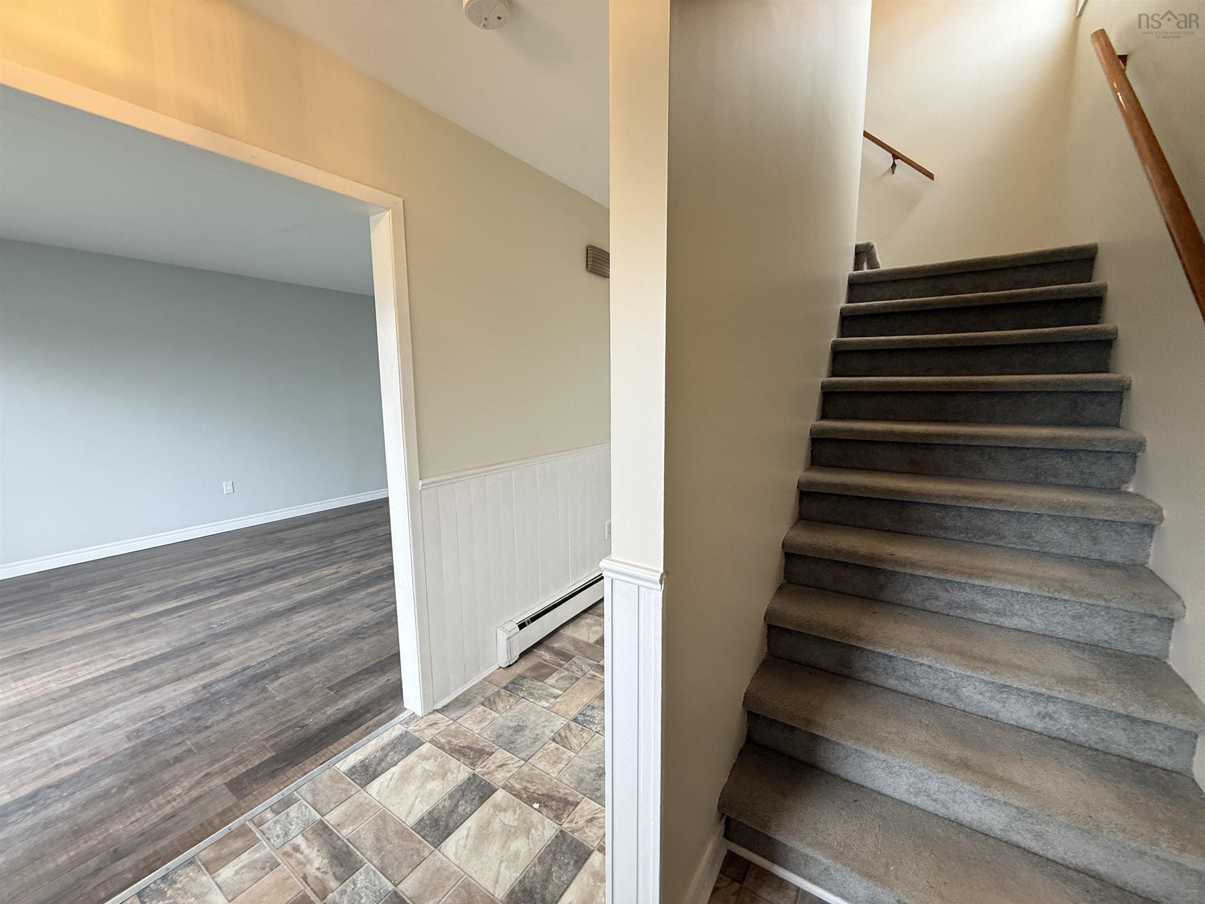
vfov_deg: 85.7
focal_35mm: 14
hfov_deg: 102.1
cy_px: 452
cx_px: 602
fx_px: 487
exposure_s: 1/120
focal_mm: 2.22
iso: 320
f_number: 2.2
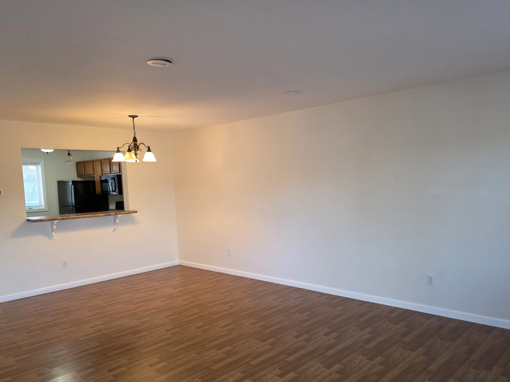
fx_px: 398
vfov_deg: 51.2
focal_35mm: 27
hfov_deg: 65.3
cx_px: 266
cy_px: 219
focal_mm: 6.3
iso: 250
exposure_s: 1/120
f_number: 1.7
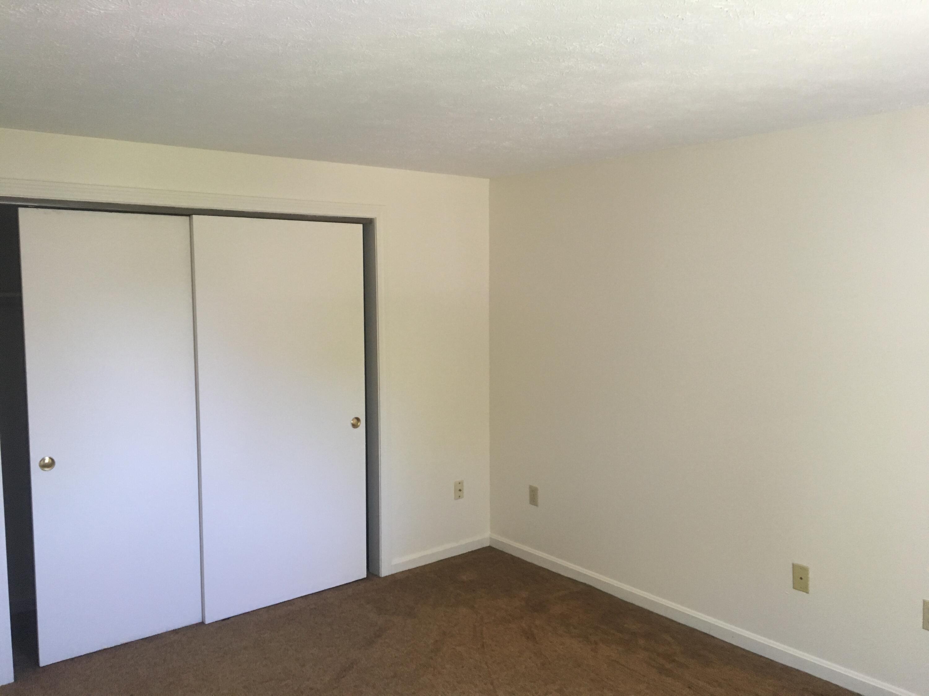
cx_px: 464
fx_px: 778
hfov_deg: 61.7
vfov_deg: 48.2
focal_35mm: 29
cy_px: 348
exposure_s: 1/30
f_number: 2.2
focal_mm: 4.15
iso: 100
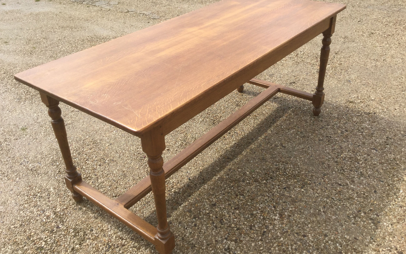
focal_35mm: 33
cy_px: 111
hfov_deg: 58.1
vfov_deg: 38.3
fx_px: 365
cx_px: 203
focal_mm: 3.3
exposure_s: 1/981
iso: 25
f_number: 2.4
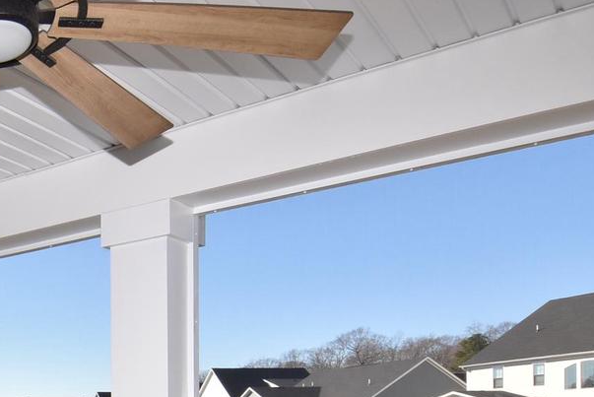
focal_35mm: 43
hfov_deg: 36.5
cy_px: 440
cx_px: -95
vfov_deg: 28.3
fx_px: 710
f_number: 14
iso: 400
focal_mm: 12
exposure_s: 1/200
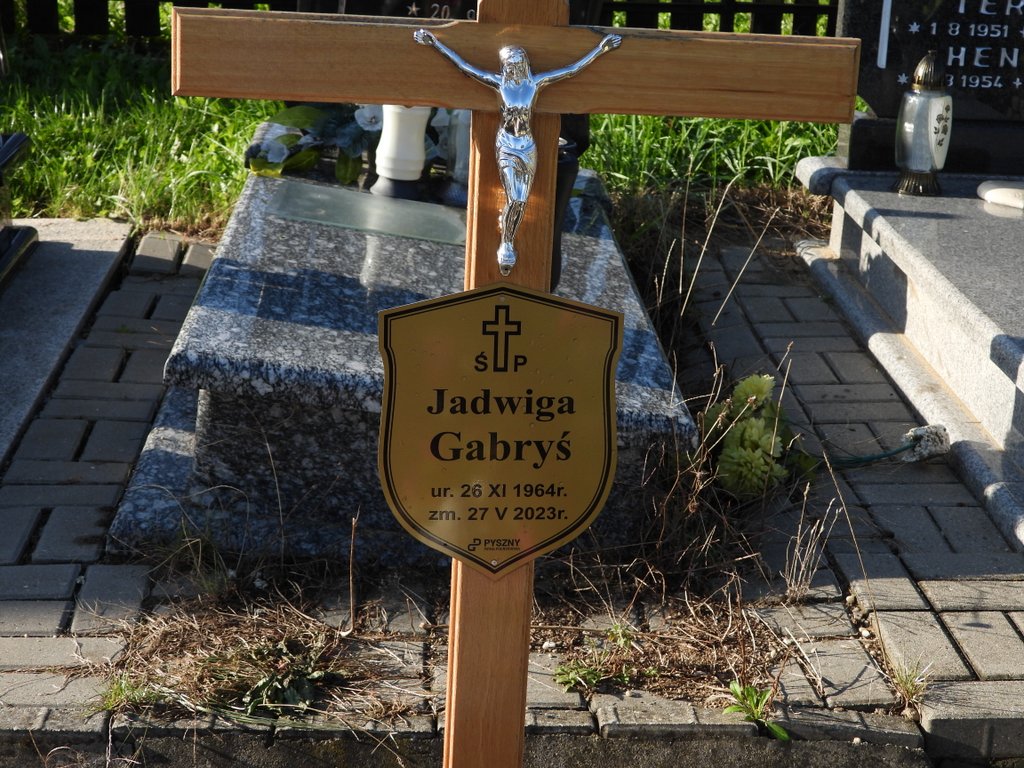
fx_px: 1775
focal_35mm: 60
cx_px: 512
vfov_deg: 24.4
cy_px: 384
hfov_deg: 32.2
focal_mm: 10.7
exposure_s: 1/640
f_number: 3.5
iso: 100
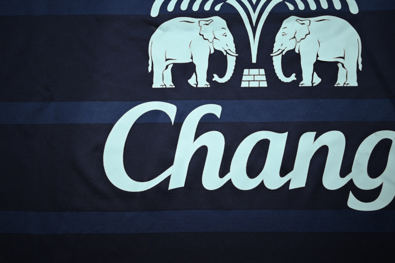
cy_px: 132
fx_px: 373
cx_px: 198
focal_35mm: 34
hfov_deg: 55.8
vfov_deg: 38.9
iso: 200
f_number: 5
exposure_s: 1/125
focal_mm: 34
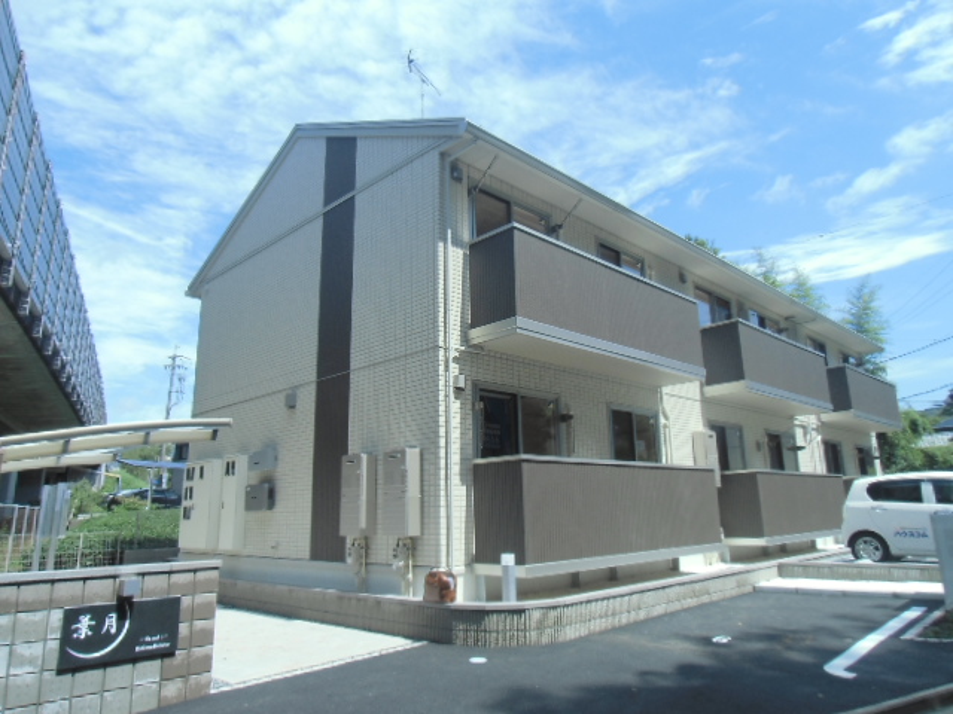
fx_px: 661
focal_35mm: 24
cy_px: 357
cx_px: 476
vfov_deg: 56.8
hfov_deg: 71.6
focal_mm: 4.24
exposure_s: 1/500
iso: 64
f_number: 3
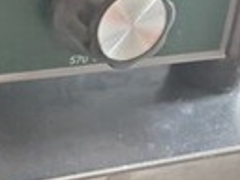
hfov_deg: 13.7
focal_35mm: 124
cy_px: -131
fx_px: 860
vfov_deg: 11.2
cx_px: -231
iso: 800
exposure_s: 1/50
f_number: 1.5
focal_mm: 4.3
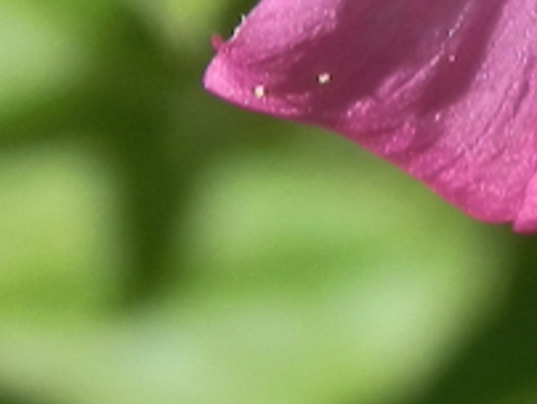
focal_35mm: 344
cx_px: 774
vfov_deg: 4.3
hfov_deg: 5.7
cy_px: -429
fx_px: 5343
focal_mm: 10.99
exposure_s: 1/500
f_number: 3.7
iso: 64
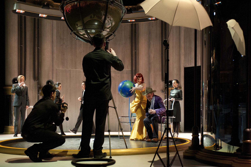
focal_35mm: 42
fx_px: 293
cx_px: 126
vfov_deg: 31.9
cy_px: 84
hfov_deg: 46.4
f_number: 3.5
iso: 3200
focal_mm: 42
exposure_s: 1/250
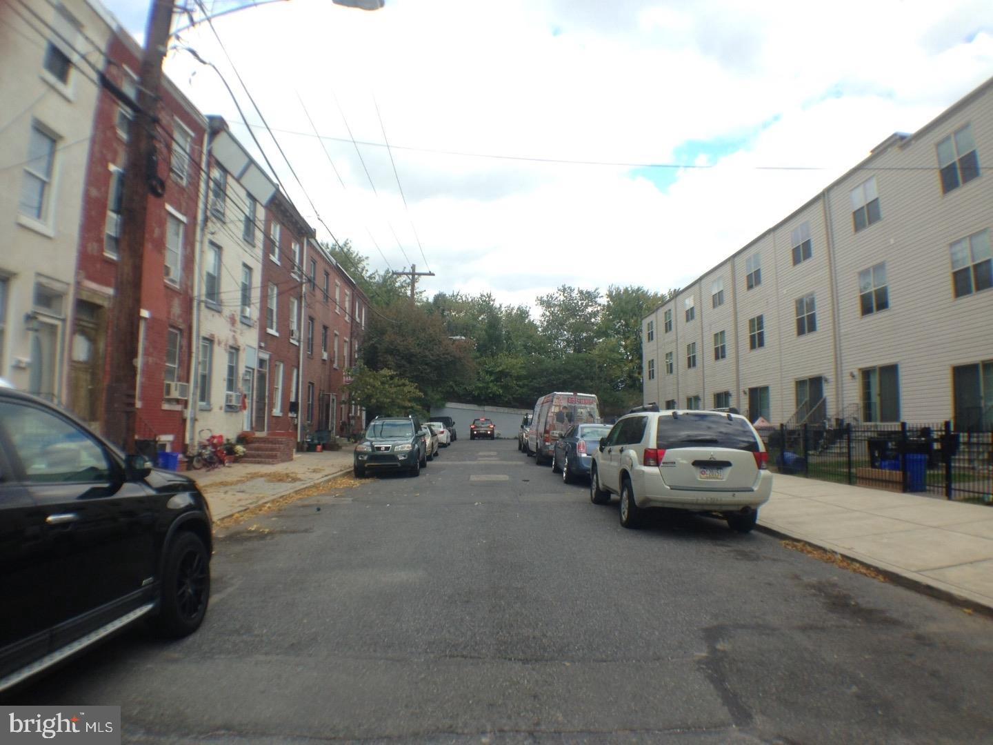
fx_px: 947
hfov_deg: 55.4
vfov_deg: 42.9
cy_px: 372
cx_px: 496
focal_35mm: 33
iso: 50
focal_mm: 4.12
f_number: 2.4
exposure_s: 1/350
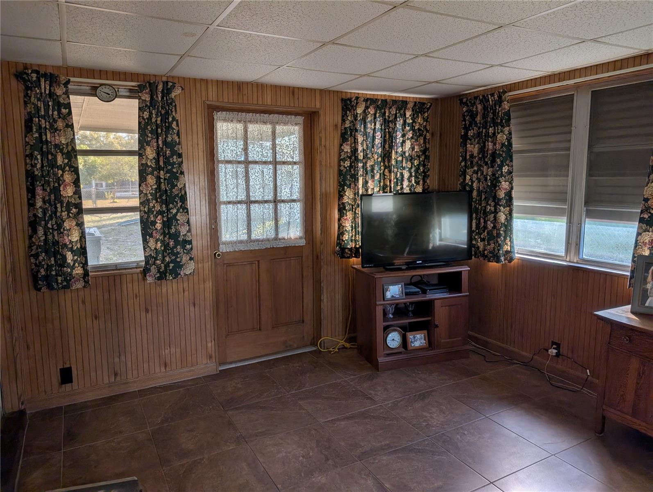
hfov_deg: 71.5
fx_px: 453
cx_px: 326
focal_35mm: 24
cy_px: 246
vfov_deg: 56.9
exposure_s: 1/125
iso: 23
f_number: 1.68
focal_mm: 6.9
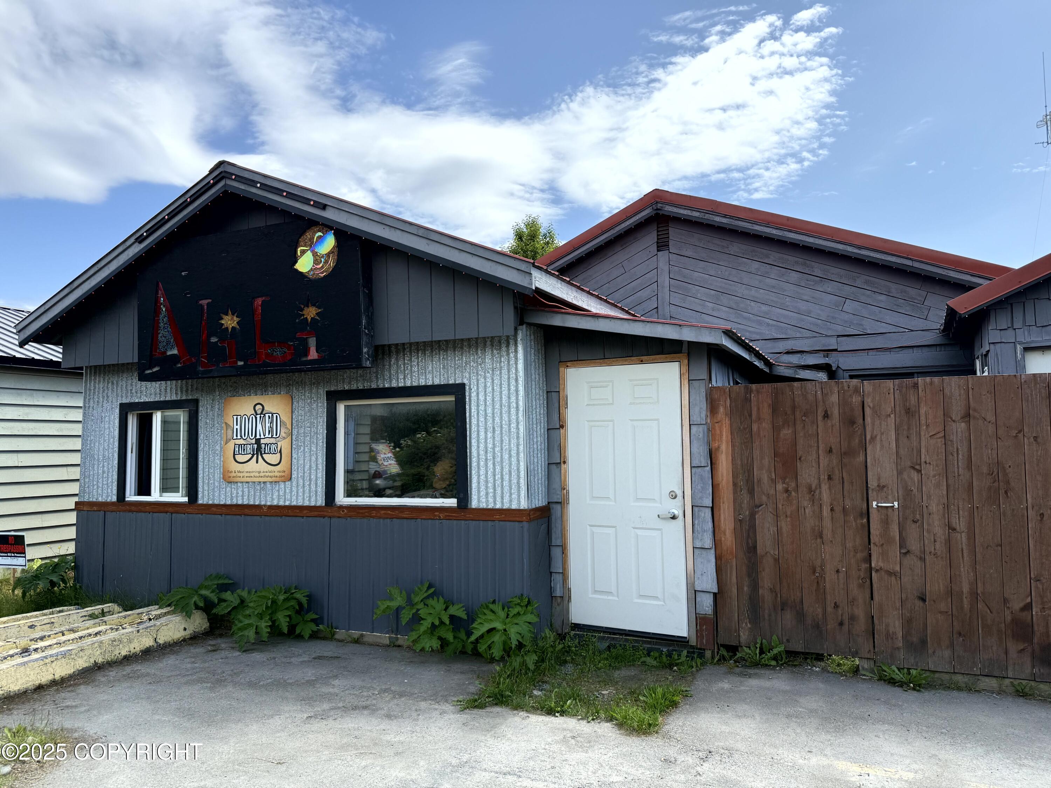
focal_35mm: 24
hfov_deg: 71.6
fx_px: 729
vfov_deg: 56.8
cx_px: 526
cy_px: 394
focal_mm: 6.76
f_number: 1.78
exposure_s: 1/4167
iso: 100
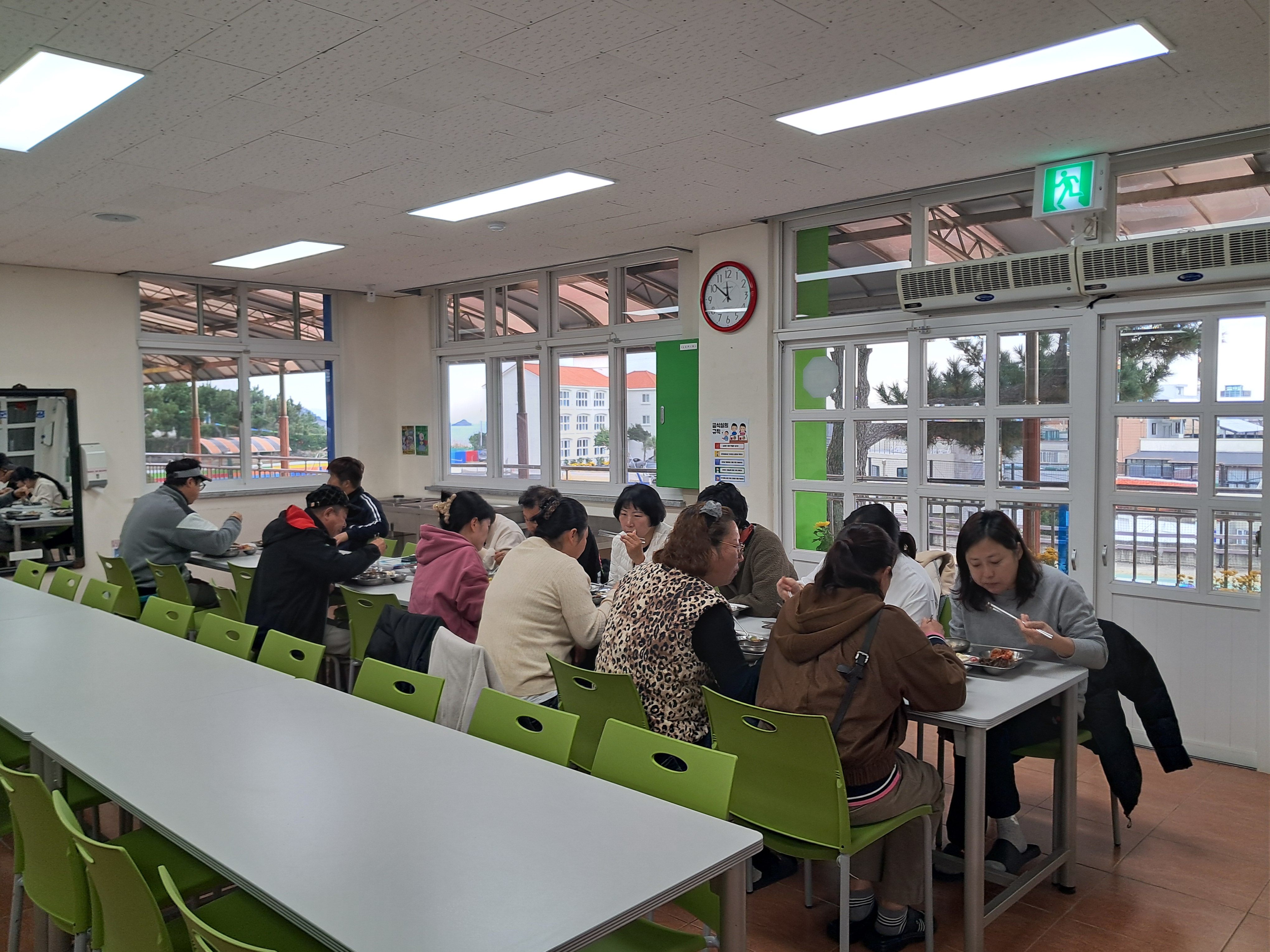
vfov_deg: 51.4
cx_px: 635
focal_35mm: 27
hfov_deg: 65.3
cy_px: 476
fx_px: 991
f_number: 1.8
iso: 50
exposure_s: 1/50
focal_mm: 4
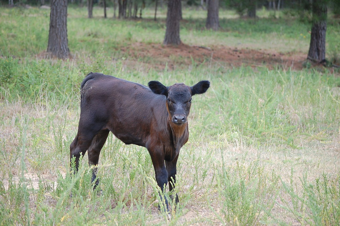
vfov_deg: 10.1
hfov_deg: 15.2
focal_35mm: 135
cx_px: 170
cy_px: 113
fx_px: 1274
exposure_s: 1/400
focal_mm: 90
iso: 400
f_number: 5
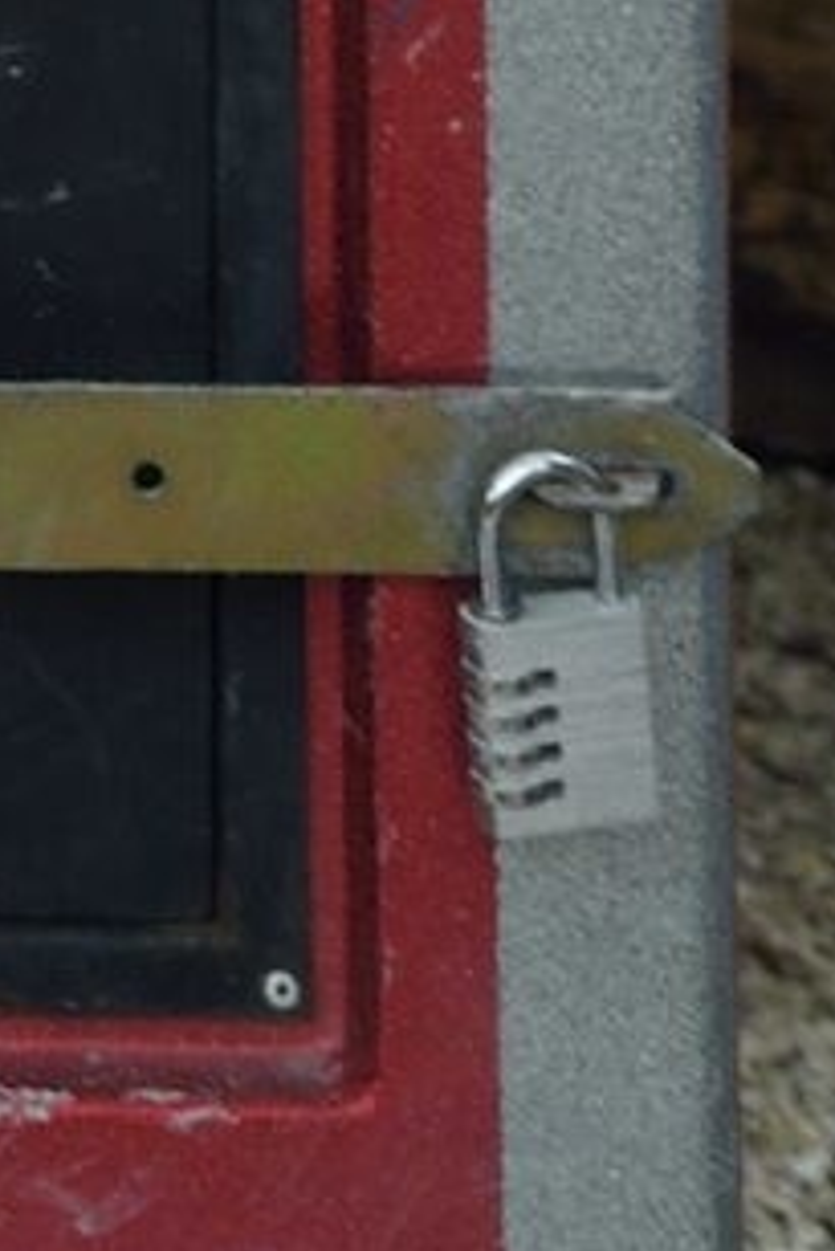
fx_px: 11954
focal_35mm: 344
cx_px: -2395
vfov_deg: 5.5
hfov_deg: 3.8
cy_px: -3097
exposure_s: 1/100
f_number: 6.3
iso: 800
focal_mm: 44
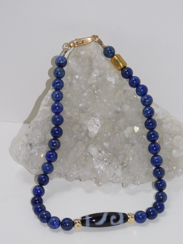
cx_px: 92
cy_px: 122
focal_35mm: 134
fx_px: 945
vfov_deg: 14.7
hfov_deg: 11.1
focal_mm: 23.7
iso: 200
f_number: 5
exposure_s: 1/60
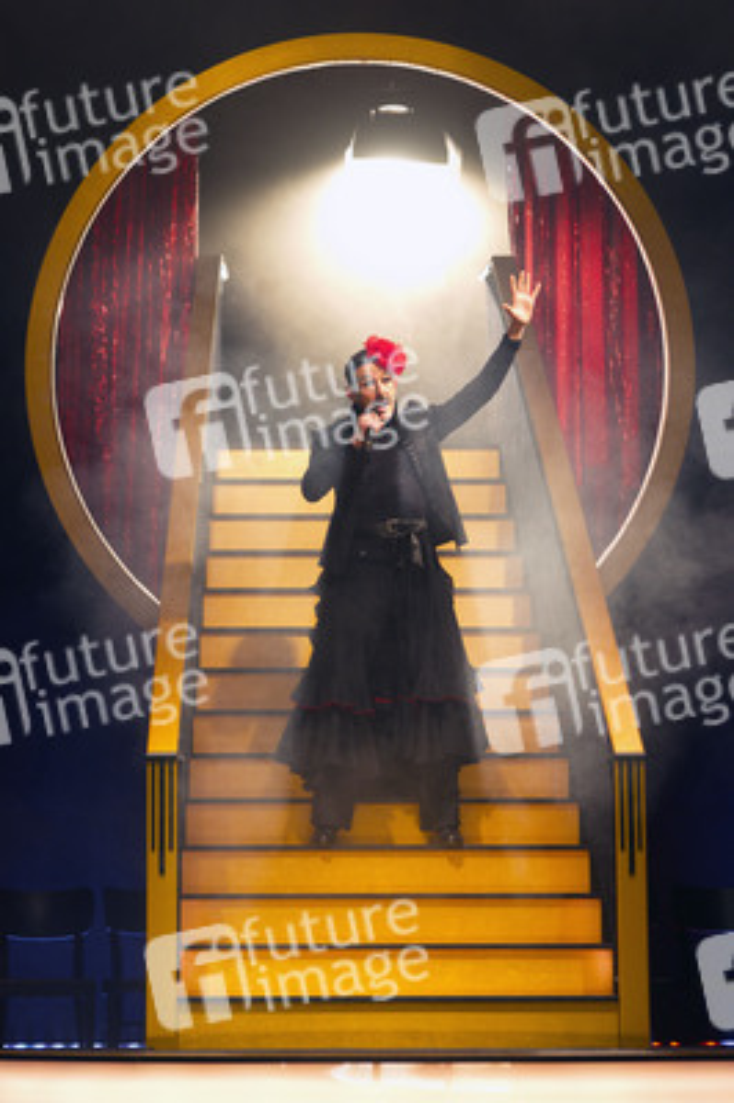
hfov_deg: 13.0
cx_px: 367
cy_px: 552
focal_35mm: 105
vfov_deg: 19.5
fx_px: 3217
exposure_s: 1/500
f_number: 4
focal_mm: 105
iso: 1600
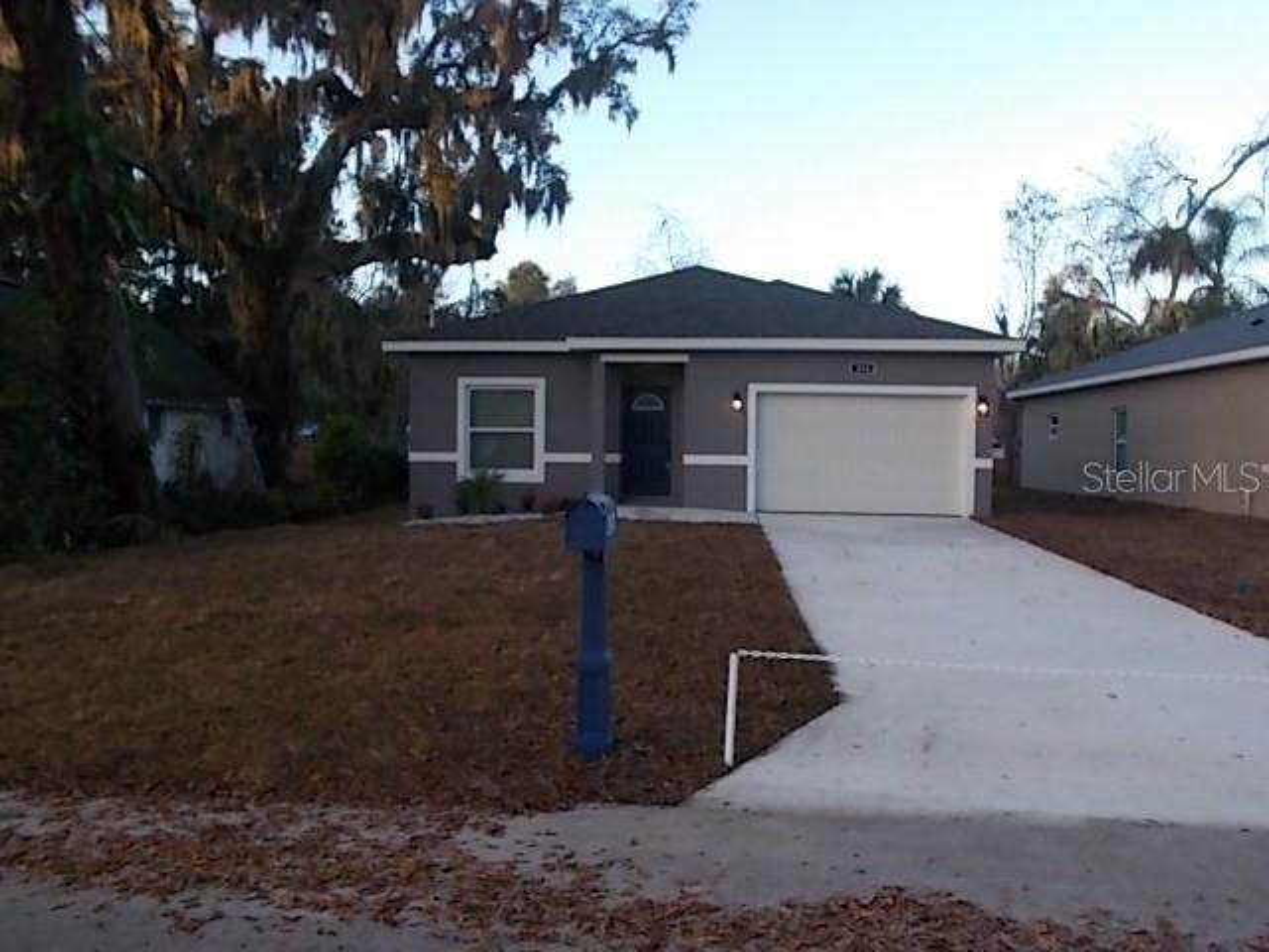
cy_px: 476
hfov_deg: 60.0
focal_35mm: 30
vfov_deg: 46.8
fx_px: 1100
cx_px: 634
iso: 80
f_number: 3.4
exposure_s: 1/125
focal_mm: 5.3
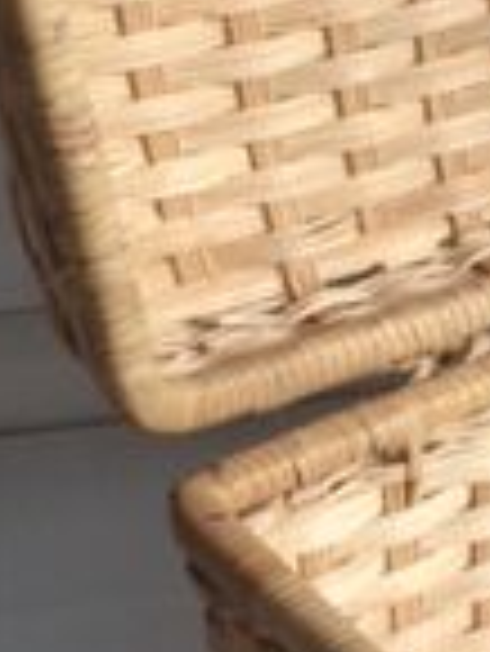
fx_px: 2412
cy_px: 283
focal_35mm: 128
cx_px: 845
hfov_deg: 10.9
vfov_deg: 15.4
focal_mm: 4.15
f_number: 2.2
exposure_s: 1/50
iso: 40
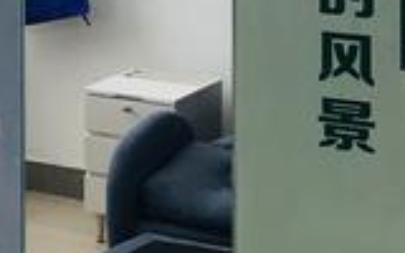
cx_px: -390
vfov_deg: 8.5
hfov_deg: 12.5
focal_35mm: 148
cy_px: -187
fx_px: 1634
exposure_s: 1/111
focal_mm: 3.99
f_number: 1.8
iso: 20
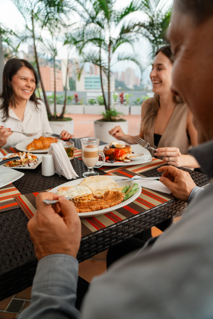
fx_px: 213
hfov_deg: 53.1
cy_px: 160
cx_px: 106
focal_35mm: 24
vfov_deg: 73.7
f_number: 4
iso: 1000
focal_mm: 24
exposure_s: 1/125
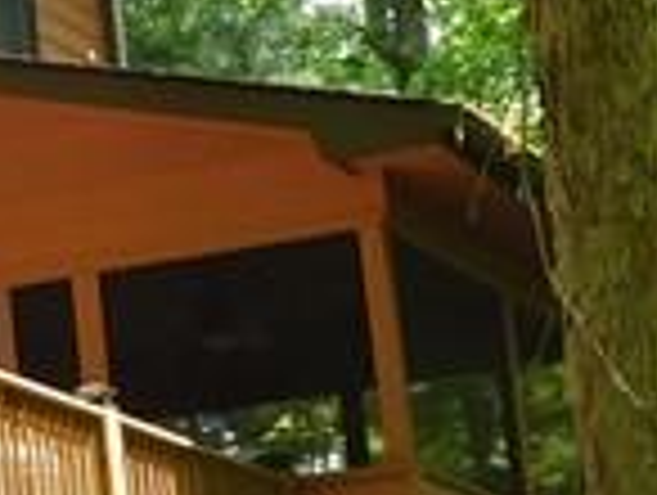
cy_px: 176
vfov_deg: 7.1
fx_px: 3992
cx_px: -806
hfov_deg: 8.7
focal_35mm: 210
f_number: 3.2
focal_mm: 5.3
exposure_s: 1/250
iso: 125
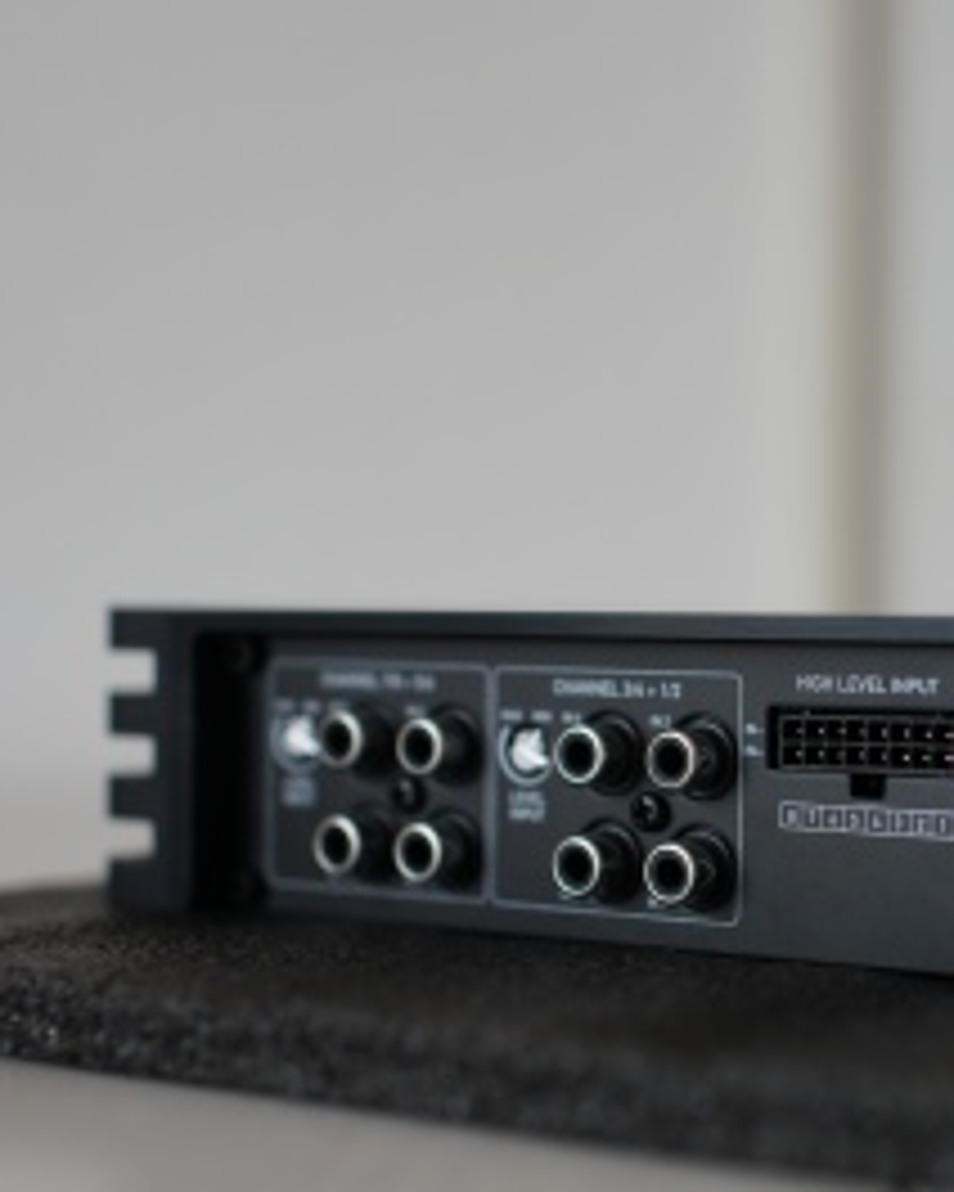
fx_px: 2188
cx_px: 828
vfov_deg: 30.4
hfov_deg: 24.0
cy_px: 713
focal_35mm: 62
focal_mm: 35
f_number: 2.8
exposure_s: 1/60
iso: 160
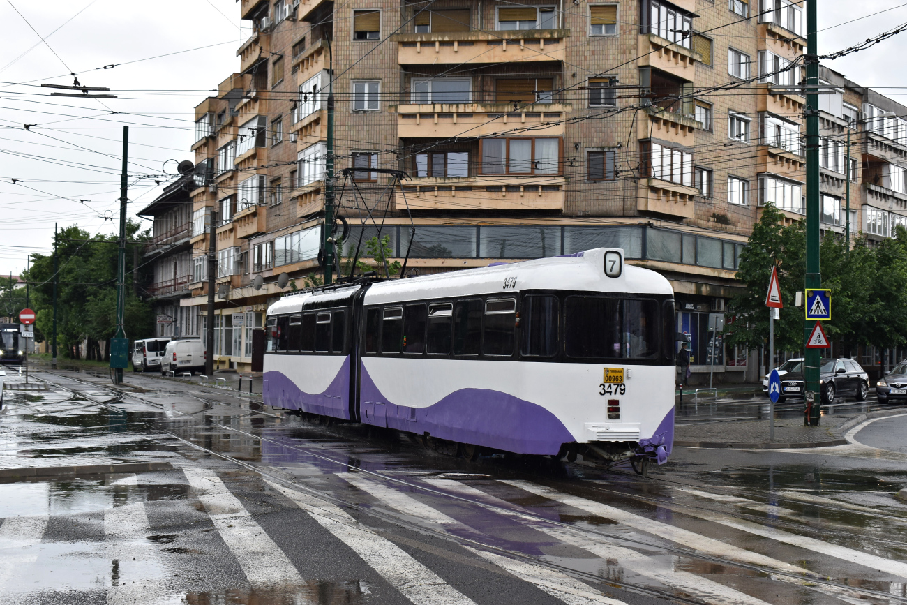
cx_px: 454
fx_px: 1285
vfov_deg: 26.5
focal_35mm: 51
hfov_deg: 38.9
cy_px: 302
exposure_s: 1/250
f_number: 8
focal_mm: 34
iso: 200
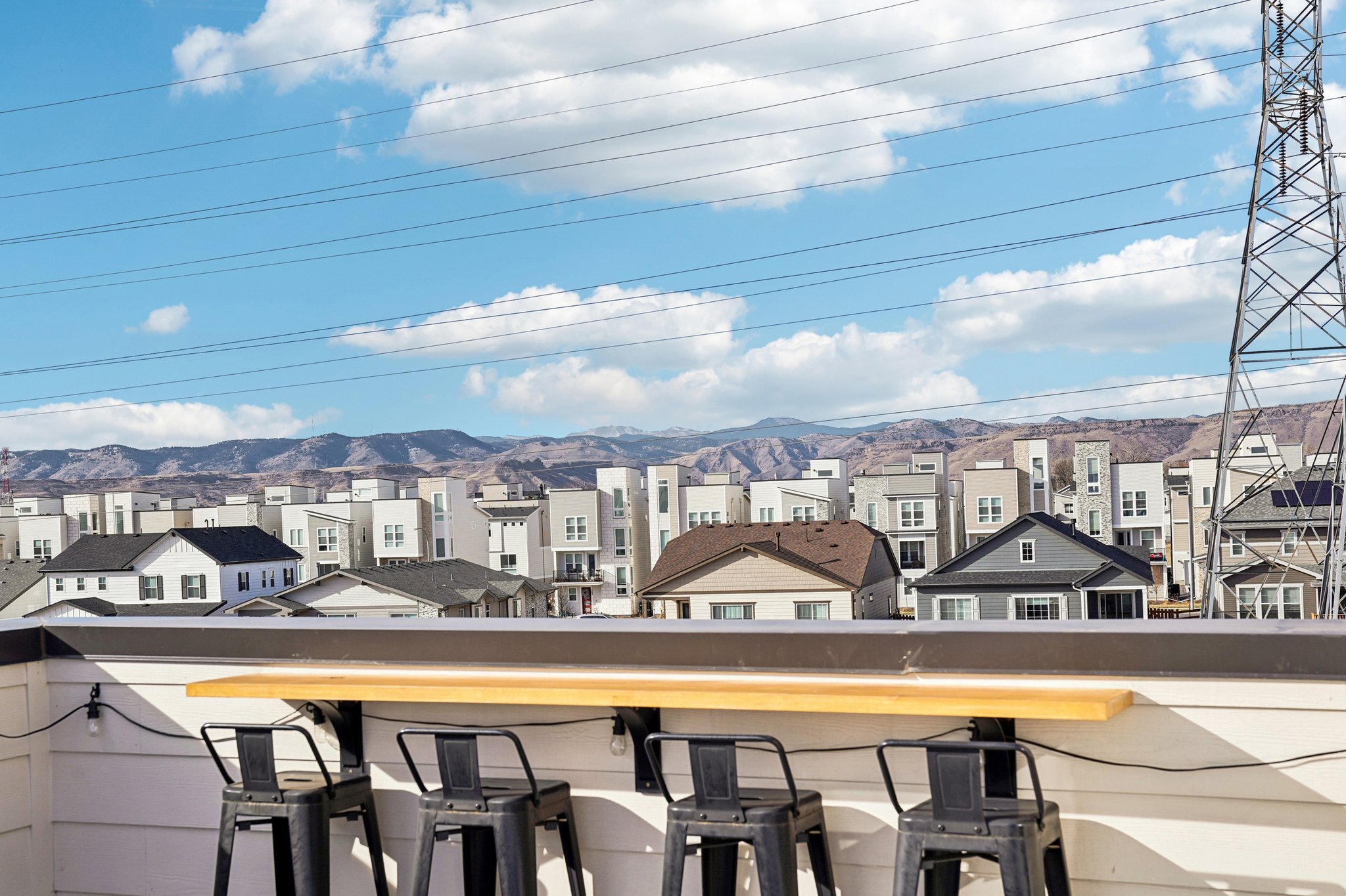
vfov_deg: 31.9
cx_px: 673
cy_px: 448
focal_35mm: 42
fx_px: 1570
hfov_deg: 46.4
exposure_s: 1/320
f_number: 8
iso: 100
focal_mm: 42
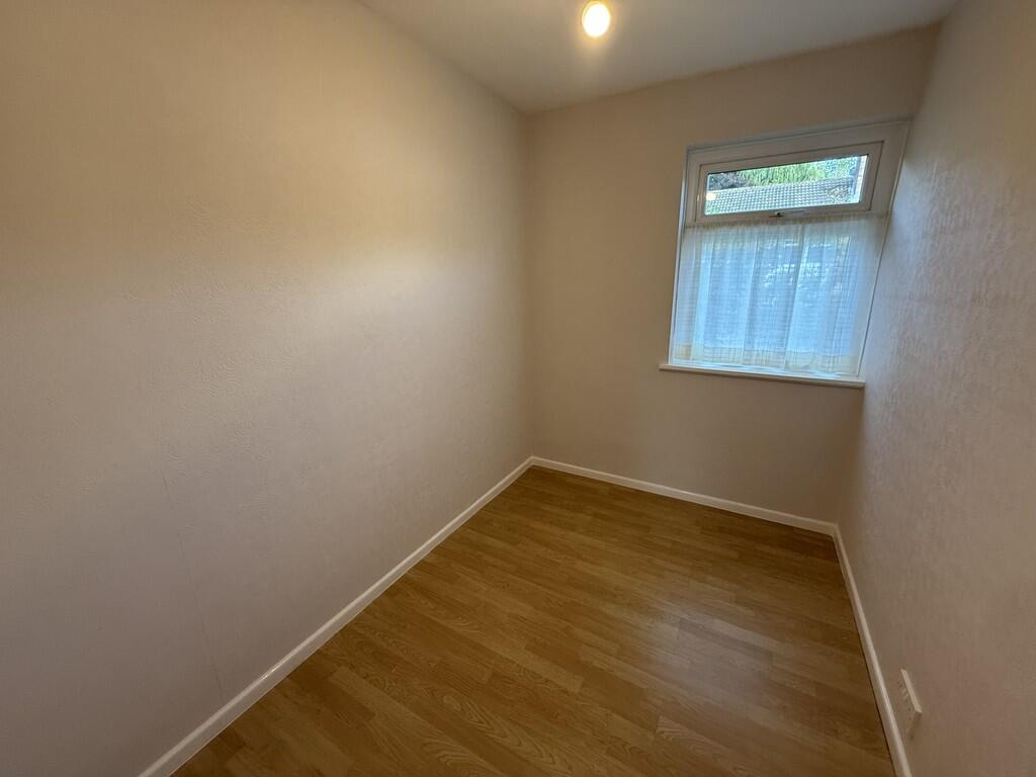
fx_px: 419
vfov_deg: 85.7
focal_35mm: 14
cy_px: 388
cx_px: 518
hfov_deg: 102.1
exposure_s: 1/100
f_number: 2.2
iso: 250
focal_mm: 2.22
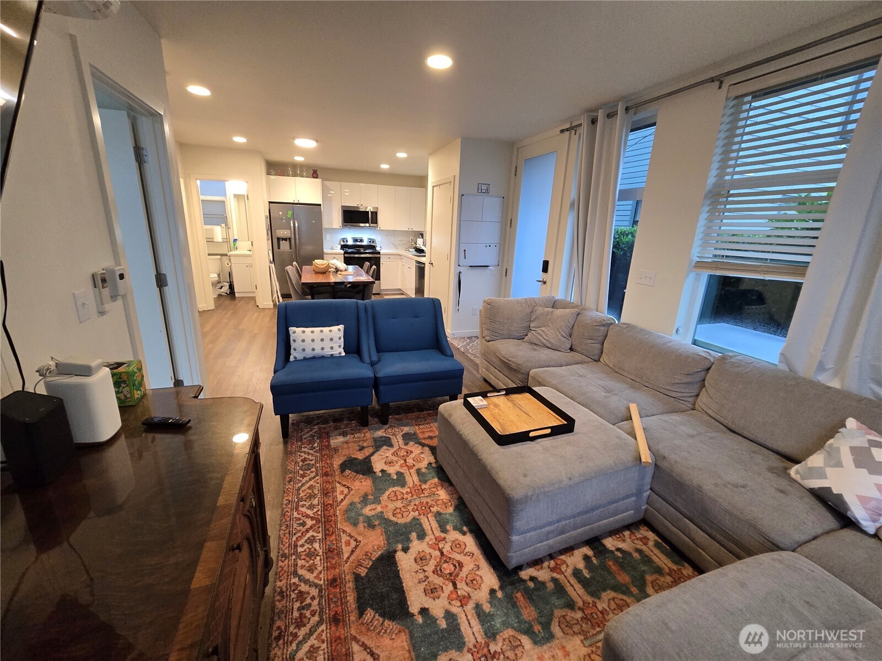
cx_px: 441
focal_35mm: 13
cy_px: 330
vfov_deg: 89.9
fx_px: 331
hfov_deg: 106.2
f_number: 2.2
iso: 500
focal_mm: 2.2
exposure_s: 1/60
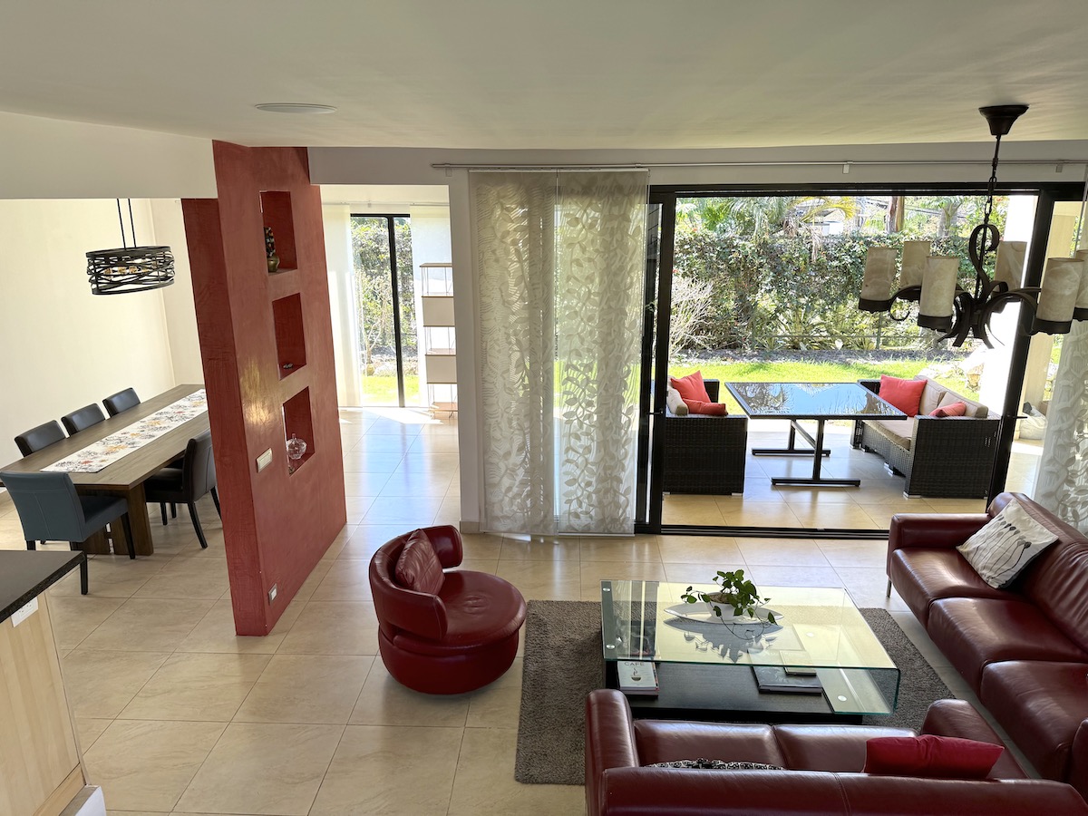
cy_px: 408
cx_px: 544
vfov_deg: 56.8
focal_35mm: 24
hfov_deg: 71.6
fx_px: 754
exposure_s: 1/302
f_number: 1.78
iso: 80
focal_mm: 6.86
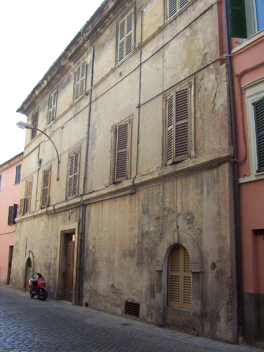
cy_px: 176
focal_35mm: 36
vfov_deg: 51.4
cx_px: 132
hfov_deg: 39.7
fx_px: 366
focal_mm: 5.54
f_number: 2.76
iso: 100
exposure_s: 1/732
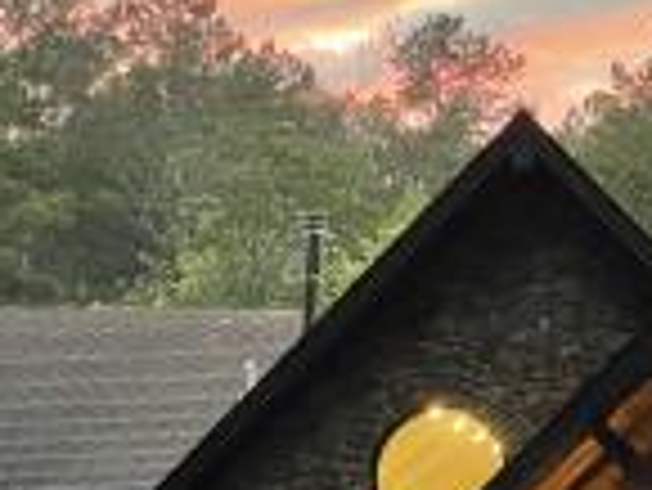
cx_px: 310
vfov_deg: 10.4
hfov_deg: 13.8
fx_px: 2696
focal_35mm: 143
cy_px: 364
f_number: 2
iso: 400
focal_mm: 6
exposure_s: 1/60
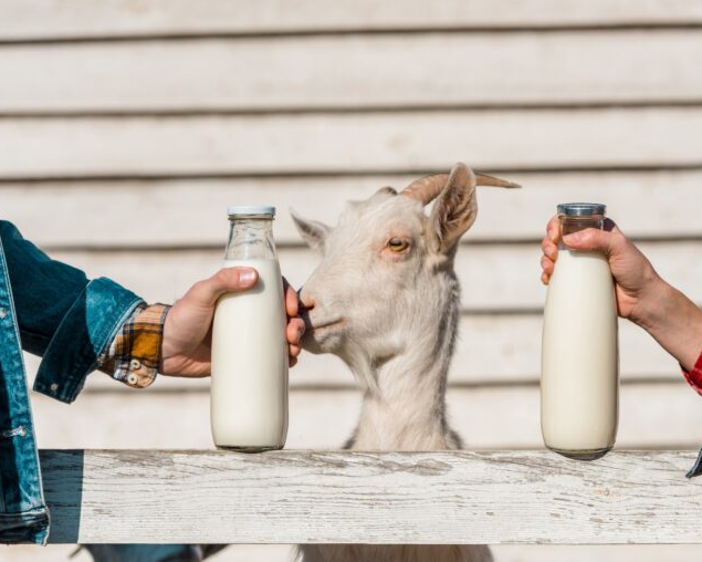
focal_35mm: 142
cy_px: 283
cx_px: 412
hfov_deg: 13.6
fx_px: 2950
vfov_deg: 10.9
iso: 200
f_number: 4
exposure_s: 1/5000
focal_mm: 125
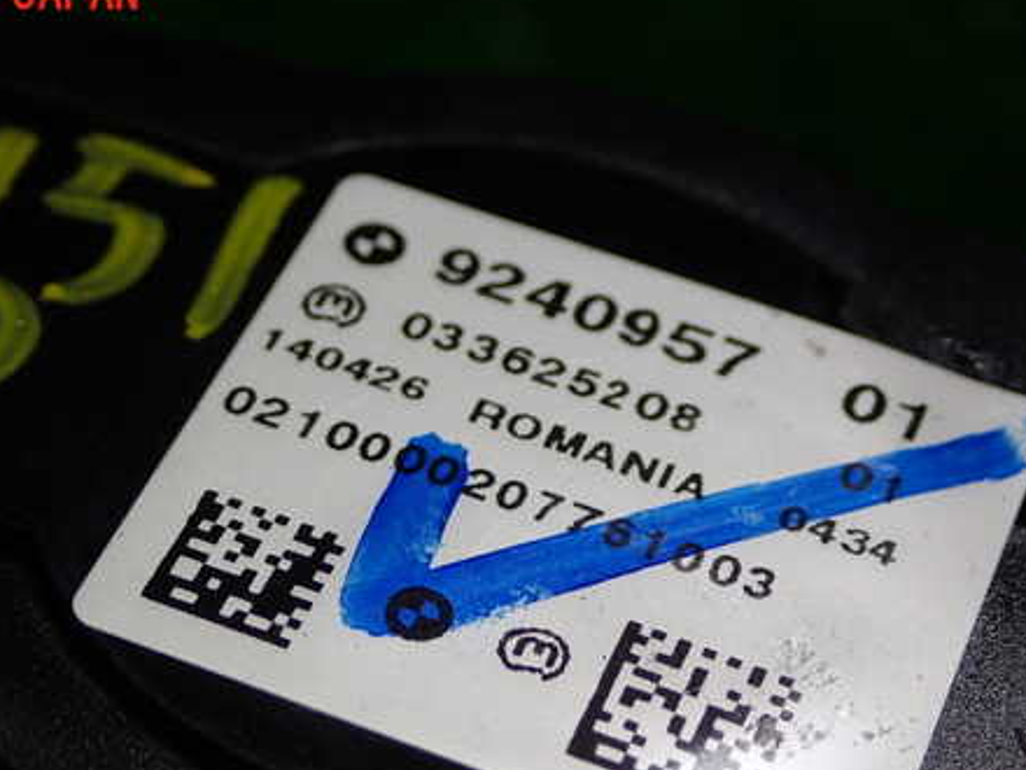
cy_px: 490
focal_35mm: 105
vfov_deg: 14.1
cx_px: 415
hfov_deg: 18.7
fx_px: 3112
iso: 200
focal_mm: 13.65
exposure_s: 1/80
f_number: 4.1
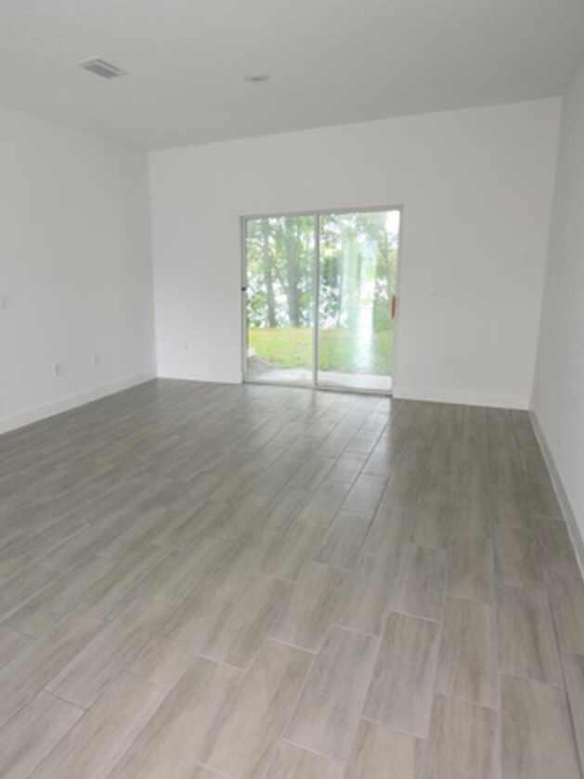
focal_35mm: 22
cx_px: 208
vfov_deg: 76.4
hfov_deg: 60.0
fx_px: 495
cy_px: 389
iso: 800
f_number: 5
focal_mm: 10
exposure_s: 1/100
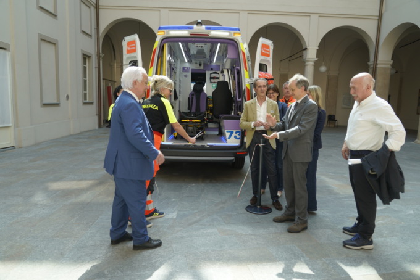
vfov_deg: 49.6
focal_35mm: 26
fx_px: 303
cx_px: 210
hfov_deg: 69.4
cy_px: 140
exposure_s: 1/160
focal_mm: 26
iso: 125
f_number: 4
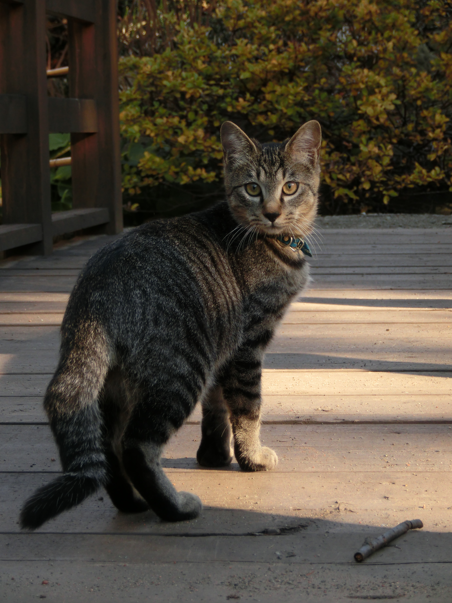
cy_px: 302
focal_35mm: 110
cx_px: 226
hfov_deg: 13.5
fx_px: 1915
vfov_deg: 17.9
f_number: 5.4
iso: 200
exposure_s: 1/160
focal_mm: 19.54
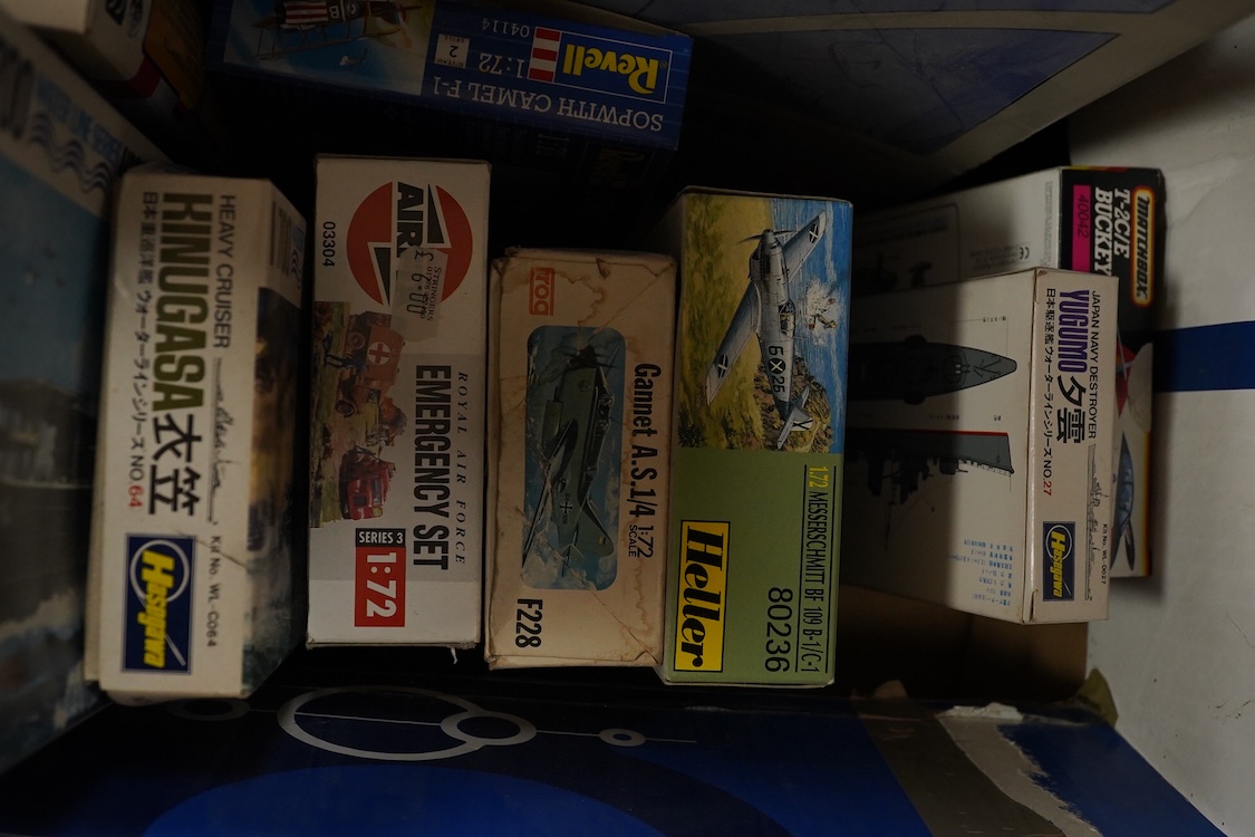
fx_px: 1569
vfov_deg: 29.9
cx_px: 628
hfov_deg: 43.6
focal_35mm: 45
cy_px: 418
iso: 2000
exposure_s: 1/100
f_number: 9
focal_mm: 30
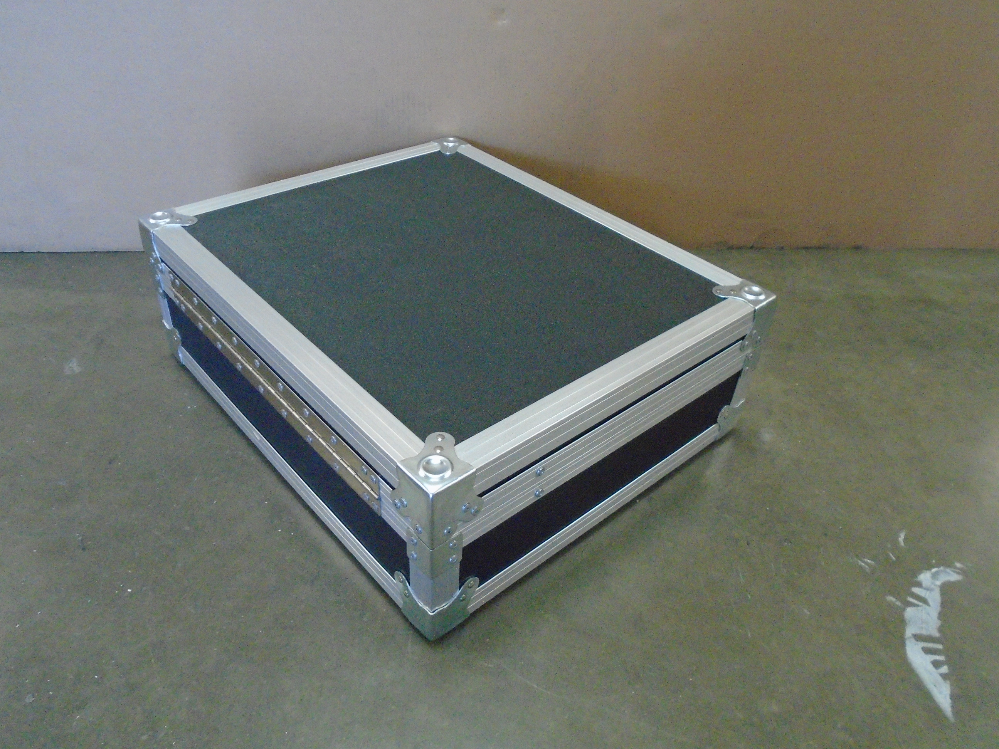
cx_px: 500
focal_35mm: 26
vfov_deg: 53.1
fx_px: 750
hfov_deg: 67.3
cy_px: 374
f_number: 3.2
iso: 800
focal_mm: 4.6
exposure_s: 1/80
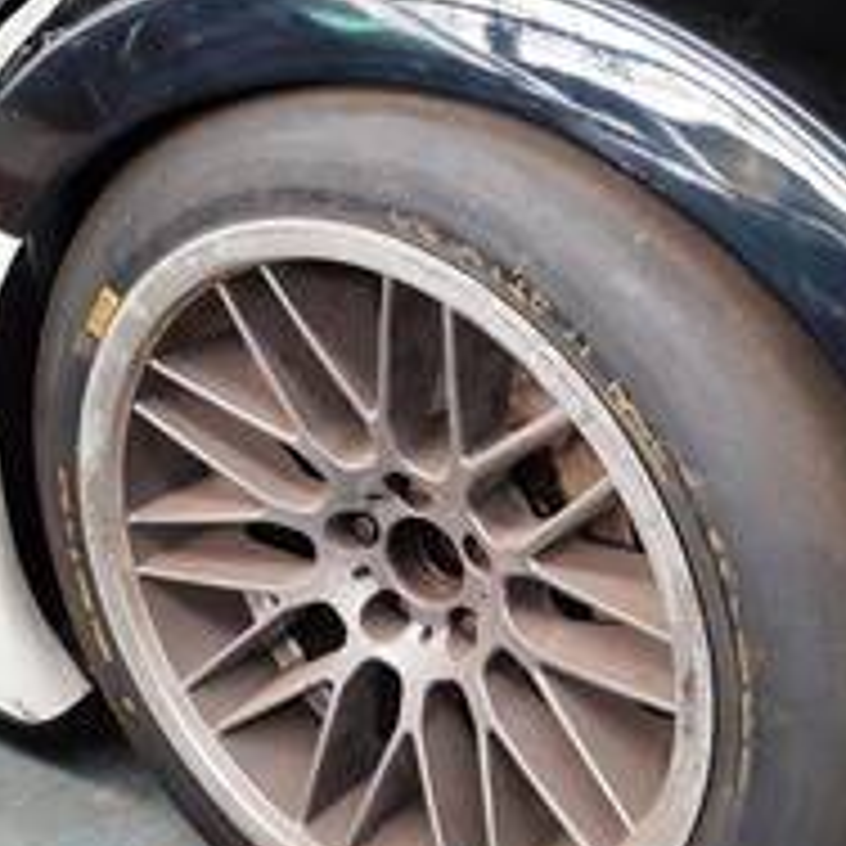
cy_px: 497
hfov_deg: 39.2
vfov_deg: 39.0
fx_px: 1189
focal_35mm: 43
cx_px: 416
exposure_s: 1/50
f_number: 1.7
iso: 181
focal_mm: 4.75
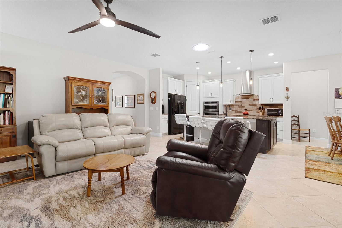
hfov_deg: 96.7
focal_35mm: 16
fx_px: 152
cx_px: 171
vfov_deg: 73.7
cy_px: 114
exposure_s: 1/2.5
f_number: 8
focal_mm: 16
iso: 400
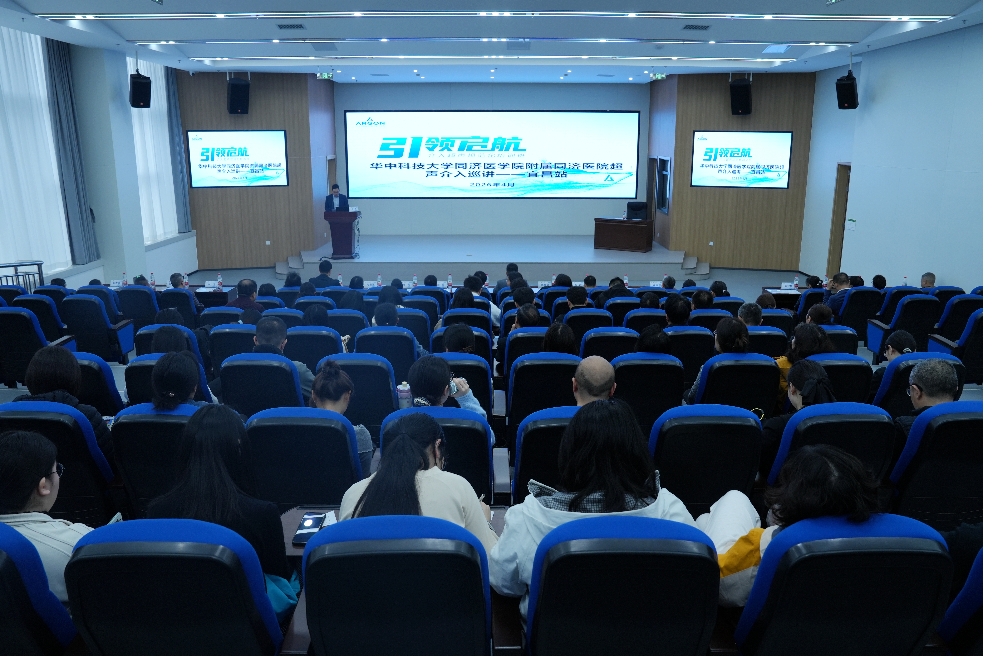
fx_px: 655
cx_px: 492
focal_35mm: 24
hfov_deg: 73.7
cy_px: 328
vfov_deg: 53.1
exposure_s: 1/125
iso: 800
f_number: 6.3
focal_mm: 24
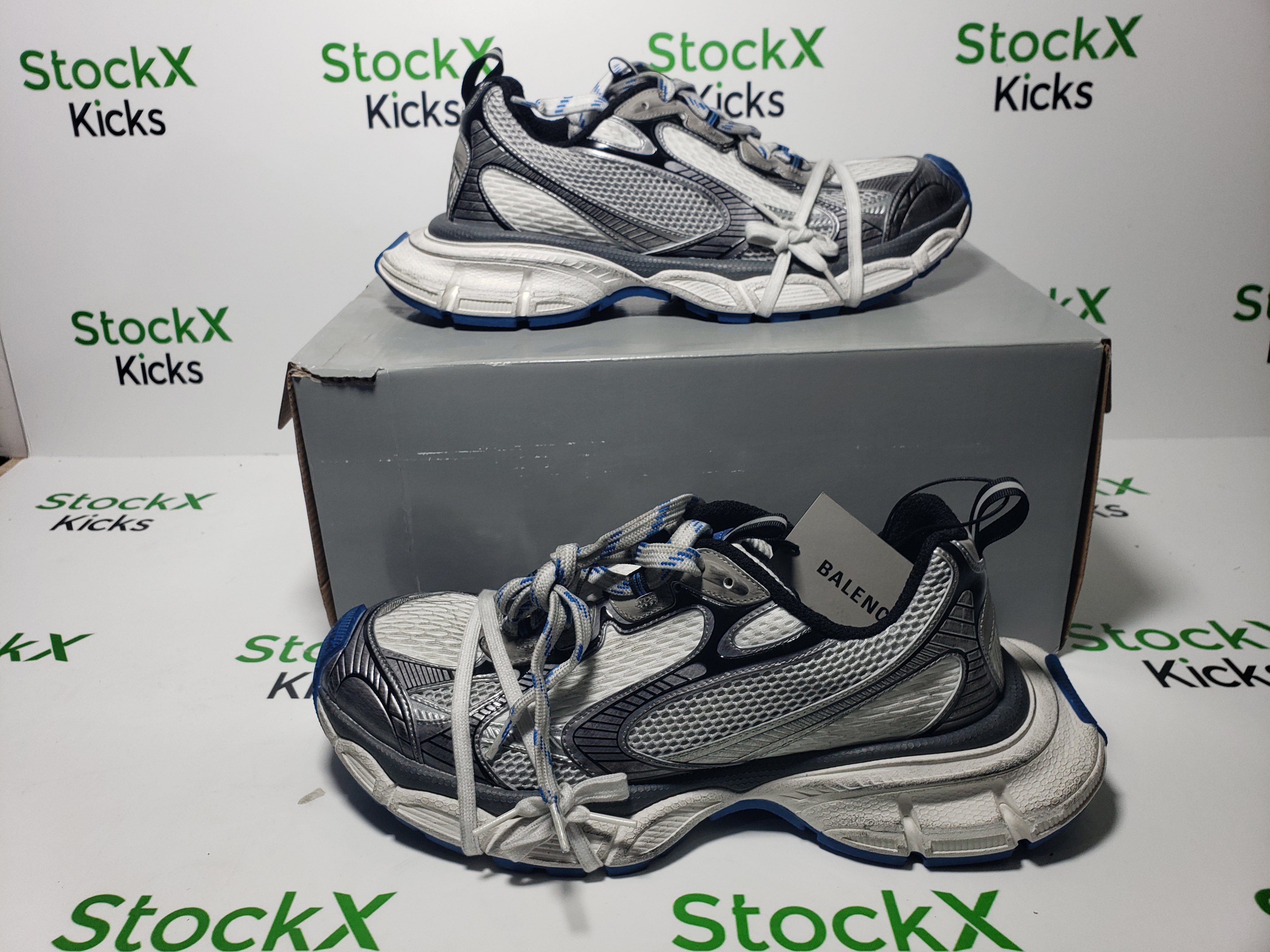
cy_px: 476
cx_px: 635
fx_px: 954
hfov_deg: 67.3
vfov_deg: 53.1
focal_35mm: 26
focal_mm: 4.3
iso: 50
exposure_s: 1/203
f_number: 2.4
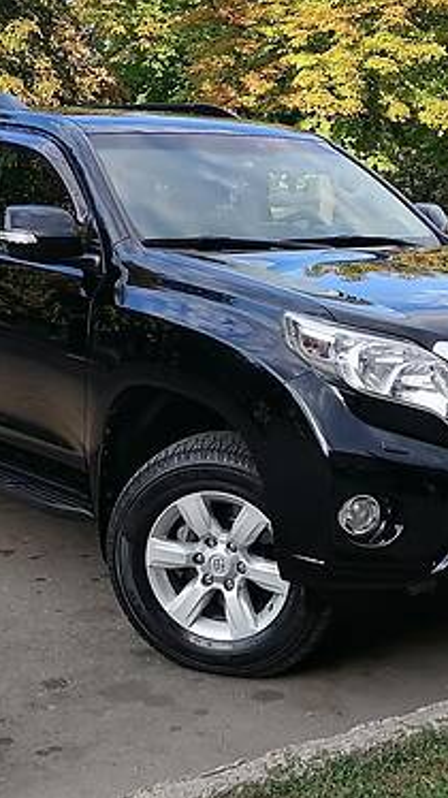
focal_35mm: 63
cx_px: 233
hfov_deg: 19.1
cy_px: 365
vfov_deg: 33.3
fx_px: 1332
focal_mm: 5.3
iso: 50
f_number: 1.8
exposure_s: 1/313
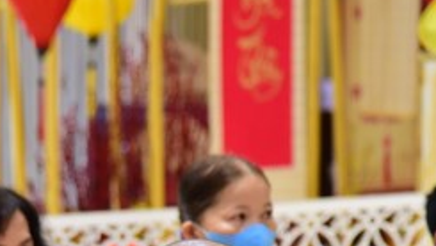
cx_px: 2
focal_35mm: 334
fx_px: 3863
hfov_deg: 6.4
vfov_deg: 3.6
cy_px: 378
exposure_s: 1/100
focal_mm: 120
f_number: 4.5
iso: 2500
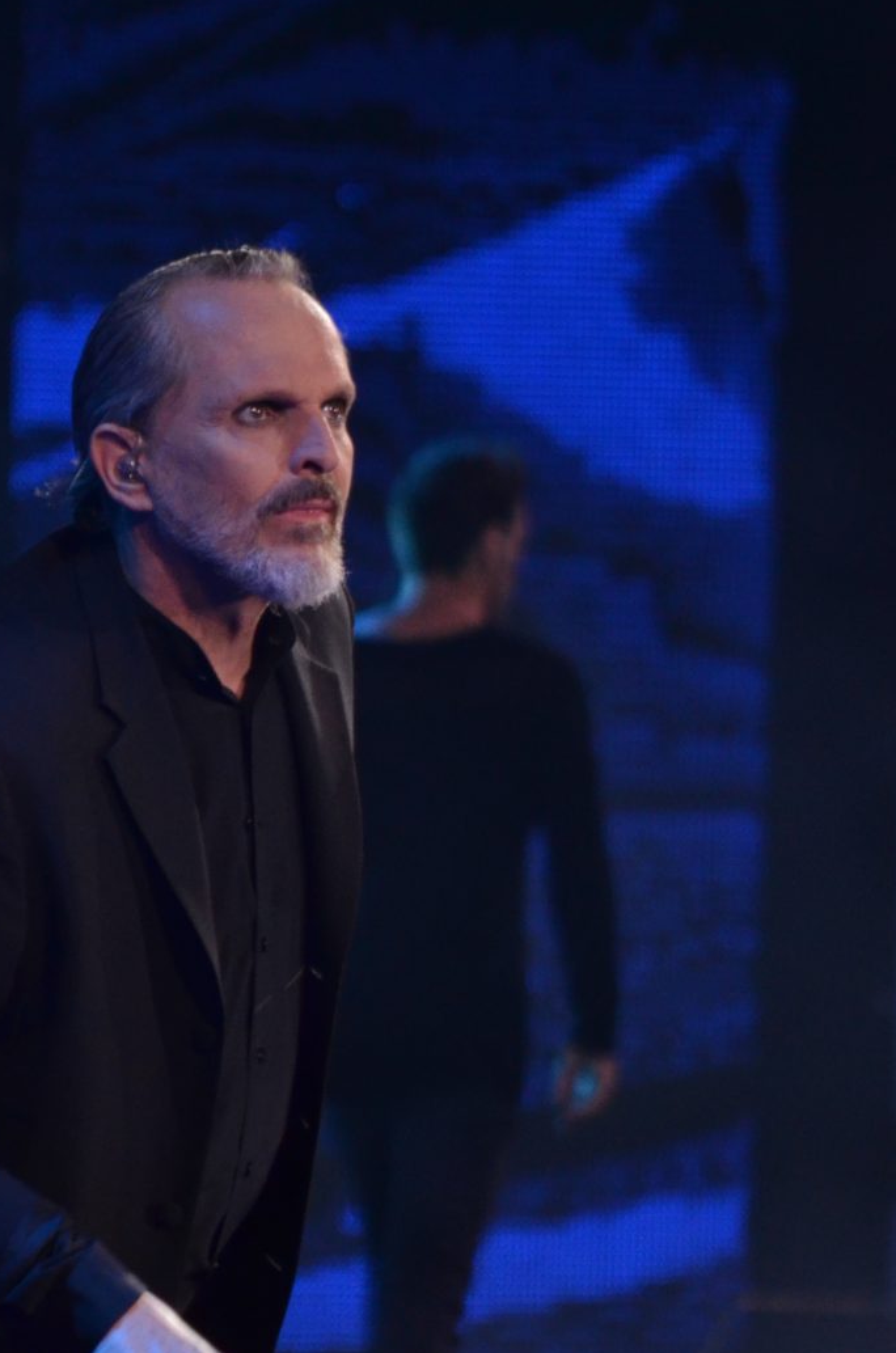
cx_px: 98
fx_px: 22317
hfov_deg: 2.3
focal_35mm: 595
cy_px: 1098
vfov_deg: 3.5
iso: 1000
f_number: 5.6
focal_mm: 200
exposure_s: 1/160
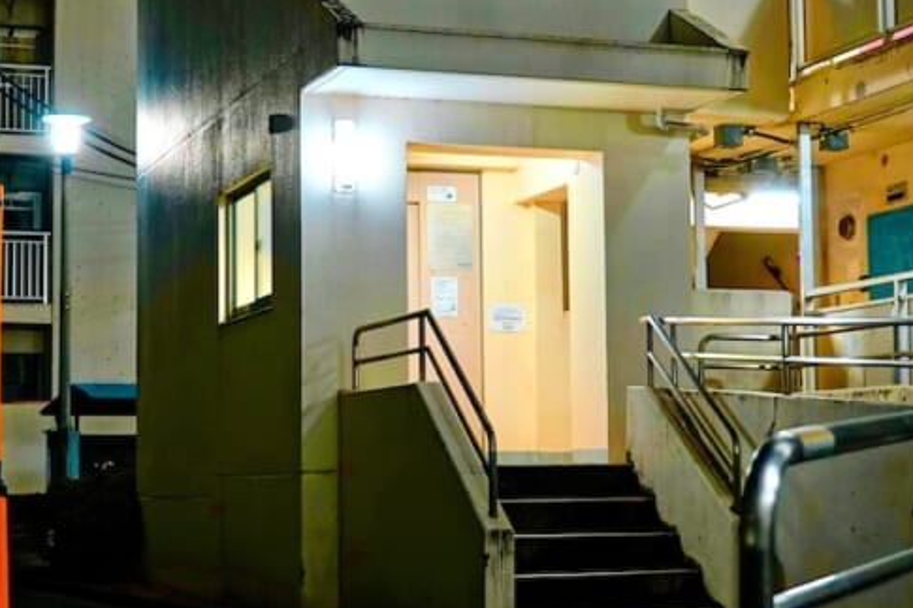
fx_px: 1959
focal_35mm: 77
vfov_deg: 17.6
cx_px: 412
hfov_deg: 26.2
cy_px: 305
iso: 1000
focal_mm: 24.4
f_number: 2.8
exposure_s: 1/40
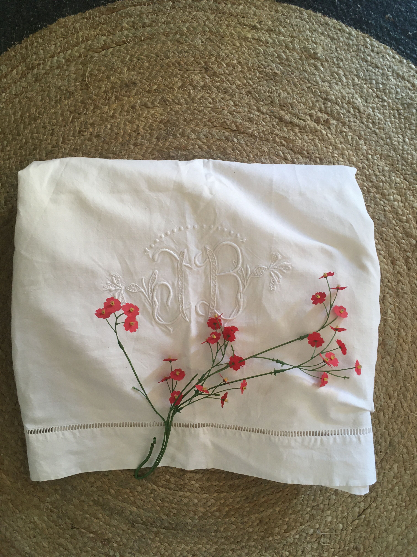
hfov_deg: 48.2
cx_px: 208
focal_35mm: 29
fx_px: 466
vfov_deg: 61.7
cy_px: 278
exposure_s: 1/33
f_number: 2.2
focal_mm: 4.15
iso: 100
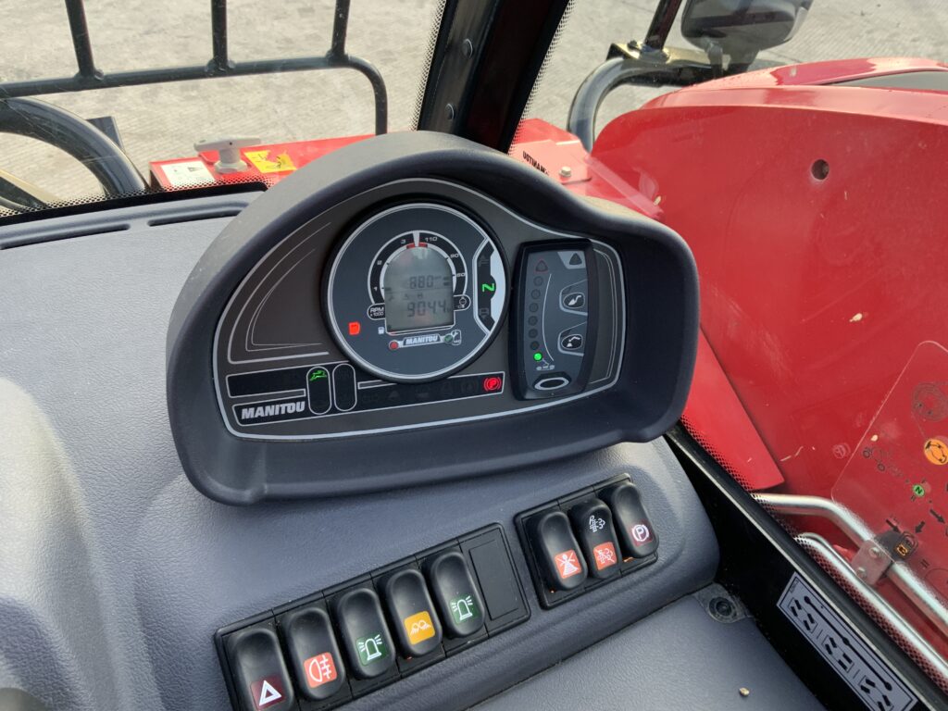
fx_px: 794
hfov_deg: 61.7
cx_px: 474
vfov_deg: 48.2
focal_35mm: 29
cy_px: 356
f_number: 1.8
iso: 50
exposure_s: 1/122
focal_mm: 3
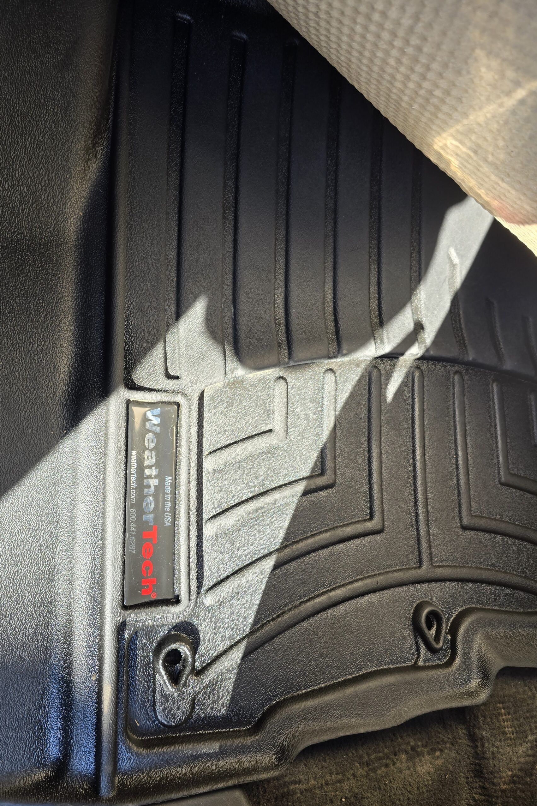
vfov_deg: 73.7
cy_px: 403
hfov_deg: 53.0
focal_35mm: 24
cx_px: 237
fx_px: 537
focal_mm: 6.3
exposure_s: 1/180
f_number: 1.7
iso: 64
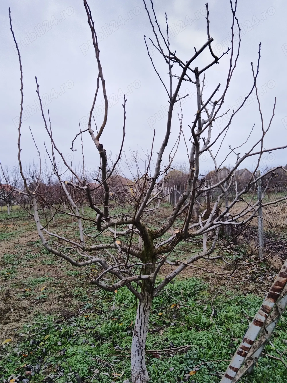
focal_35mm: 26
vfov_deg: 67.3
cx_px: 144
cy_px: 192
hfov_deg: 53.0
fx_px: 288
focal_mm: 4.95
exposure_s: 1/100
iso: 248
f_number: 1.9
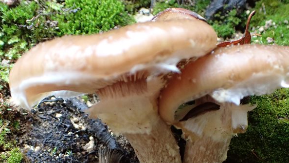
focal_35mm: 44
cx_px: 144
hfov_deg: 46.4
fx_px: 337
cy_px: 170
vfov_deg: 25.5
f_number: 2.3
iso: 800
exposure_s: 1/50
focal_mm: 5.4
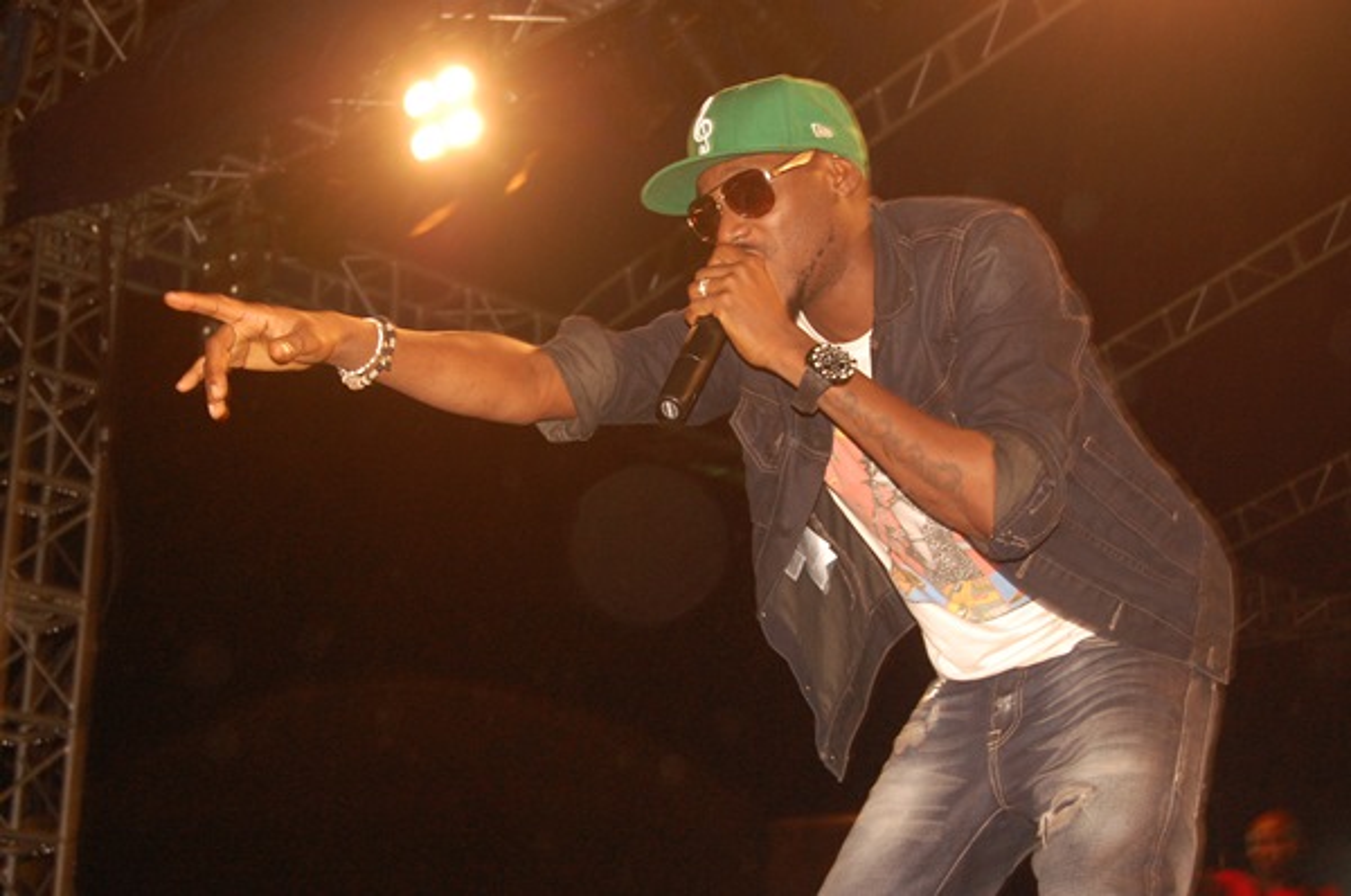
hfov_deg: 33.4
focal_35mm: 60
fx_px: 2248
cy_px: 448
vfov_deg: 22.5
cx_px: 676
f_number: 7.1
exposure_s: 1/60
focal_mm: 40
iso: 800
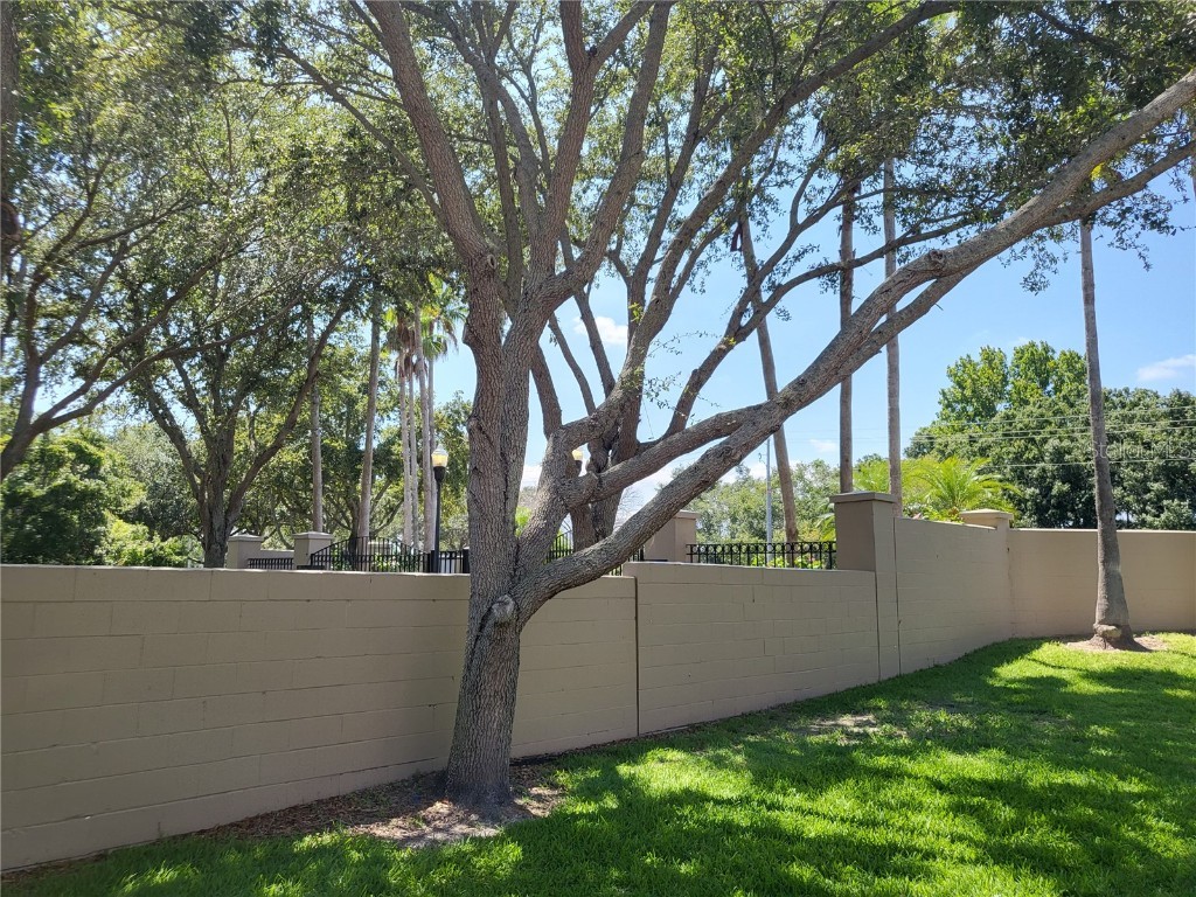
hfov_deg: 67.3
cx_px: 598
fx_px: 898
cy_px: 448
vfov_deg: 53.1
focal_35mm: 26
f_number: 1.8
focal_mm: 4.25
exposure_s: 1/1509
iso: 50
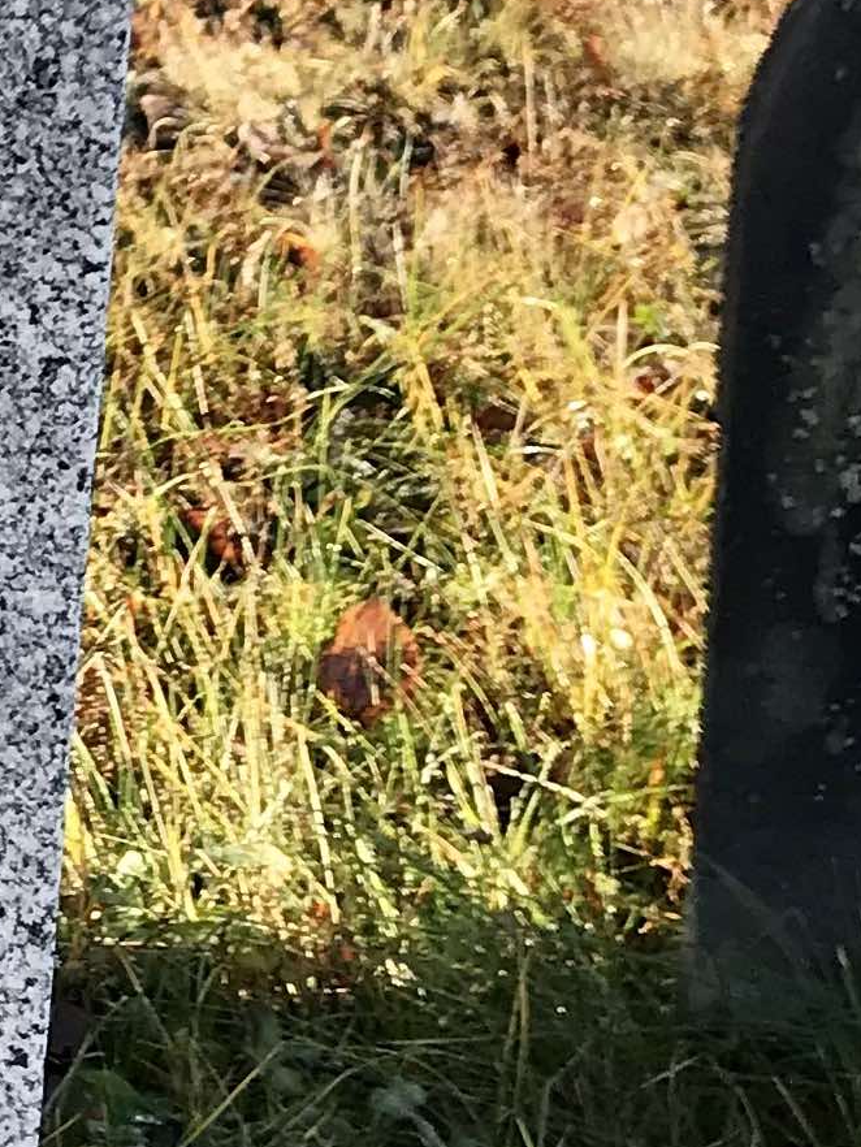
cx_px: -904
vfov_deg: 15.0
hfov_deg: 10.6
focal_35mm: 128
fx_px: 4243
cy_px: -103
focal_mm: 3.99
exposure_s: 1/458
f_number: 1.8
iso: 20
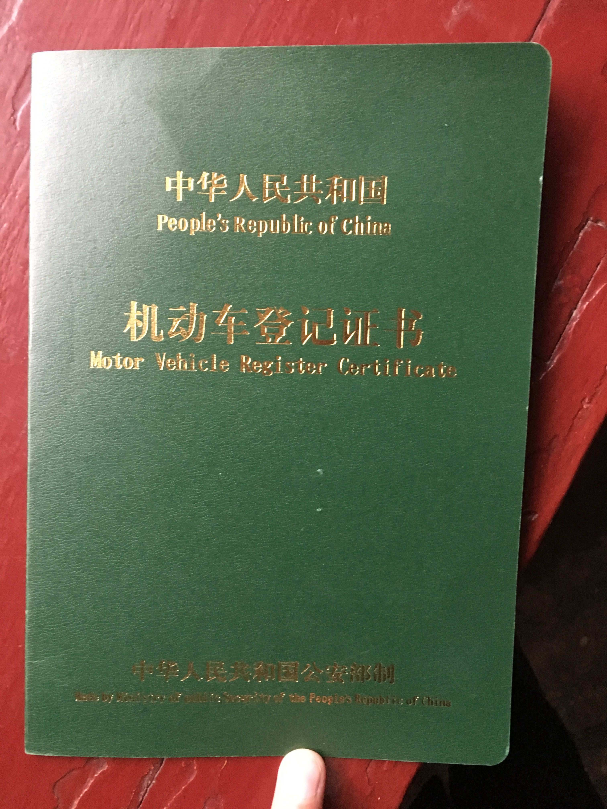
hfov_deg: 48.2
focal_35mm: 29
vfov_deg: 61.7
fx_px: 678
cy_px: 404
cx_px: 304
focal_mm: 4.15
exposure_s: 1/17
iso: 250
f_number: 2.2
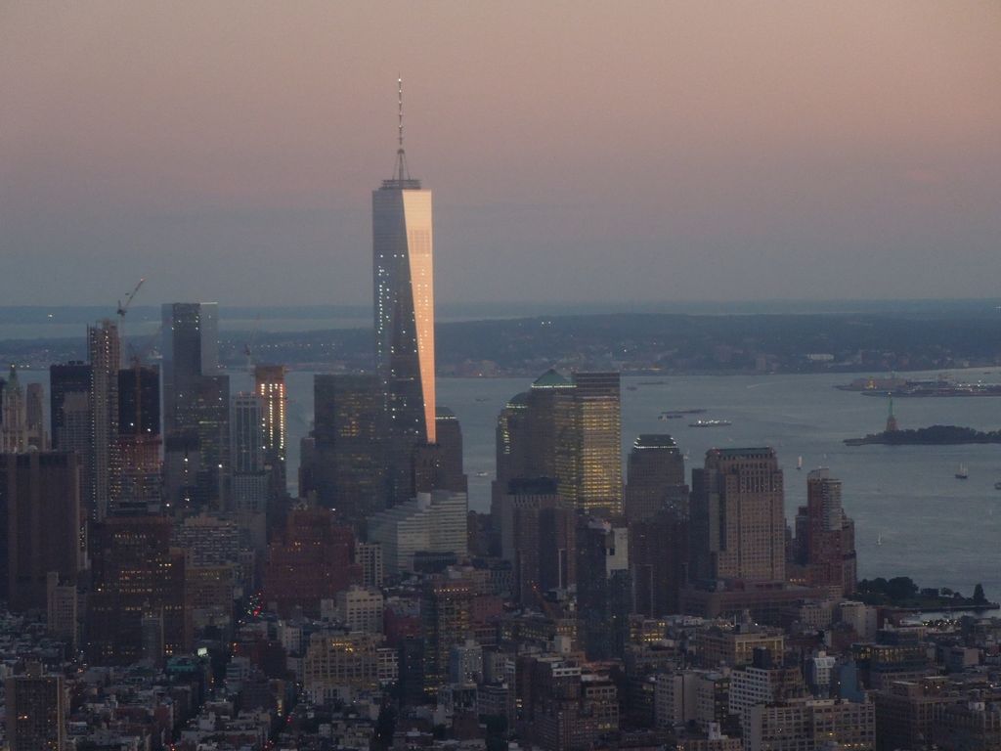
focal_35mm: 151
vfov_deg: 9.8
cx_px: 500
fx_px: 4367
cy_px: 376
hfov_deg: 13.1
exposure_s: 1/60
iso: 800
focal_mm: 27.2
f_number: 4.9
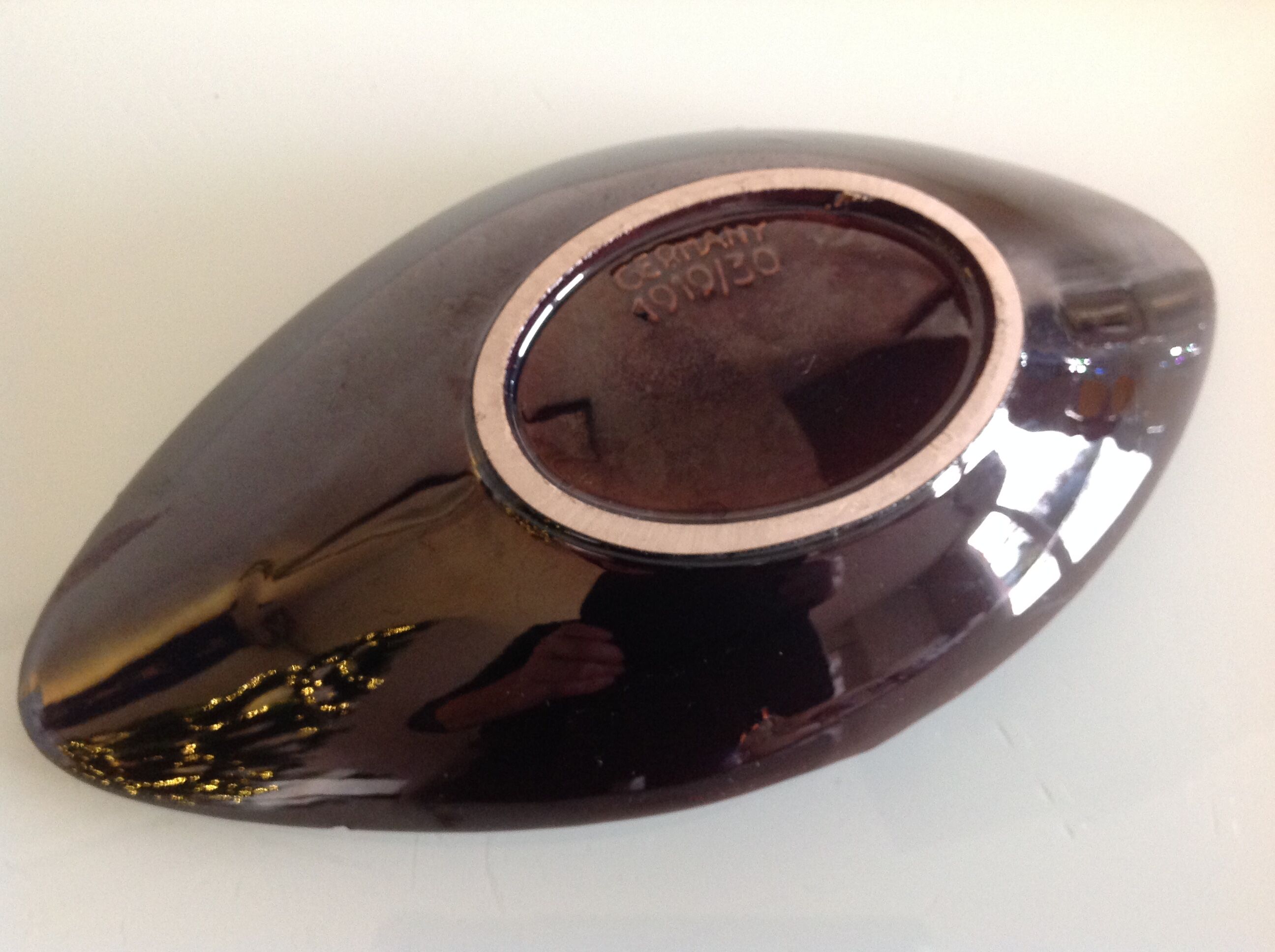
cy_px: 476
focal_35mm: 35
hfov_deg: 52.7
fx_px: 1287
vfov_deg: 40.6
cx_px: 638
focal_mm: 4.28
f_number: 2.4
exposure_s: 1/15
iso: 250
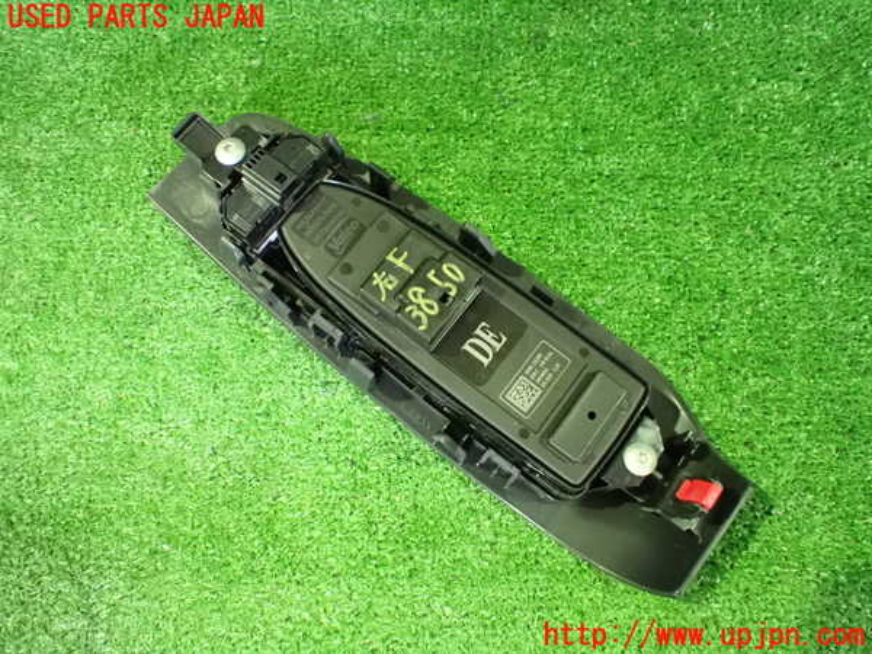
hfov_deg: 60.0
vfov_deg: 46.8
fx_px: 756
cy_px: 327
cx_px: 436
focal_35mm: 30
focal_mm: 5.4
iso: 1600
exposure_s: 1/25
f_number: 2.3
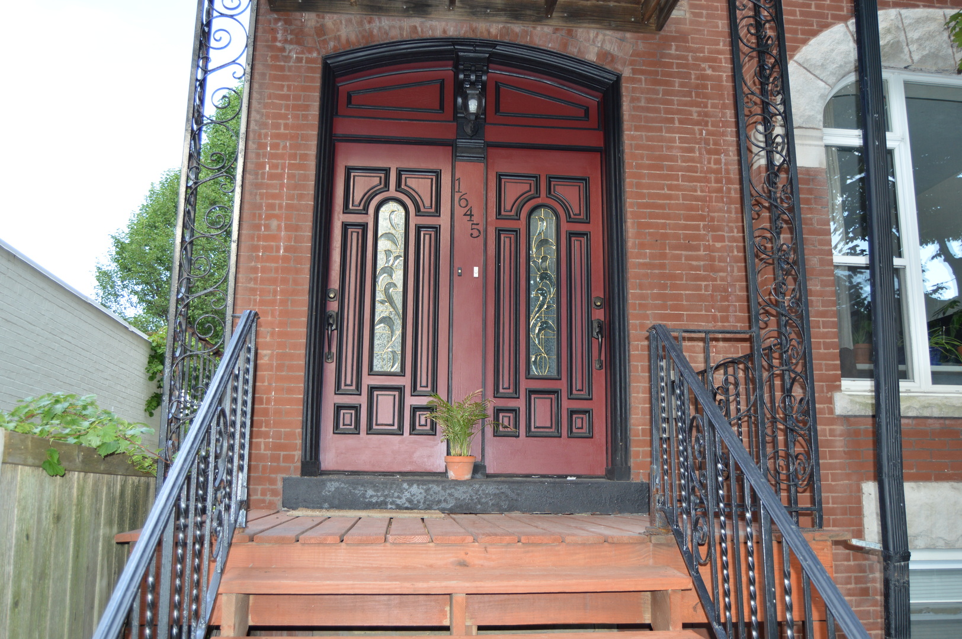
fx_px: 801
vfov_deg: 43.5
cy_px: 320
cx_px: 481
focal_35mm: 30
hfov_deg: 62.0
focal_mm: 20
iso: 250
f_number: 4
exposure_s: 1/125
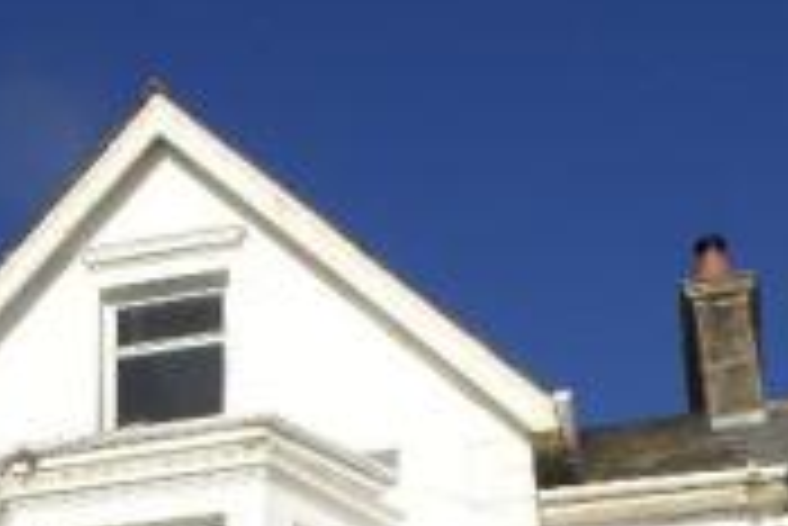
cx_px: 200
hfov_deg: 20.0
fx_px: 2213
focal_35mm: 101
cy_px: 892
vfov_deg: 12.6
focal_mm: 18
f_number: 11
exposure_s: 1/160
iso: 100
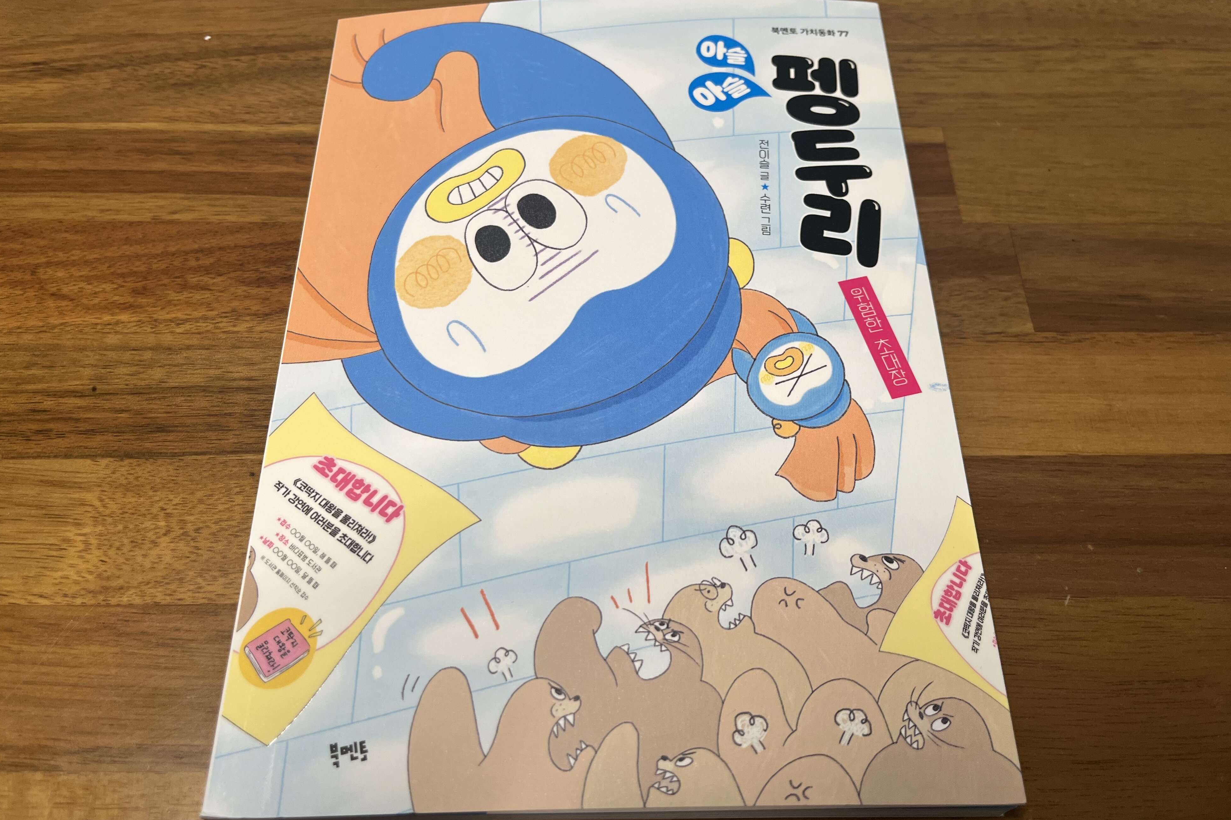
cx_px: 624
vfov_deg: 46.4
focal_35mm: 28
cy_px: 400
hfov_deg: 65.5
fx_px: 957
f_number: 1.6
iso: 80
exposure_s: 1/120
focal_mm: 5.1
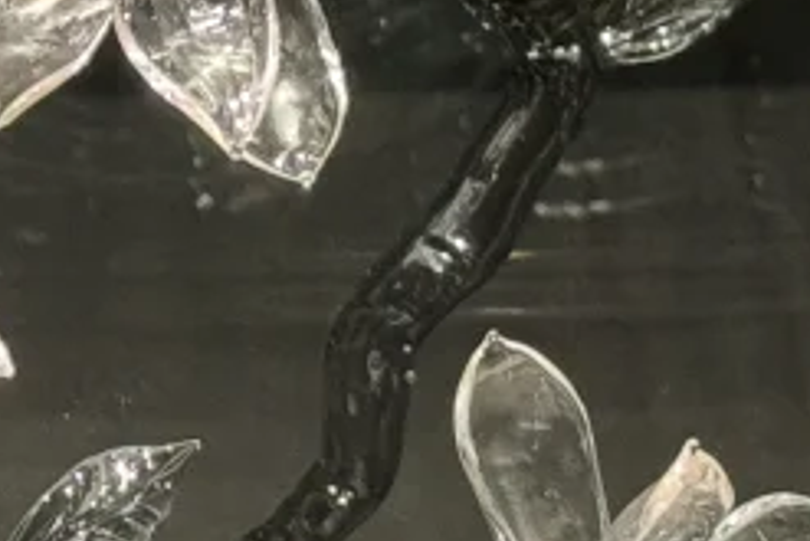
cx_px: 249
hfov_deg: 7.1
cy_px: 223
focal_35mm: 291
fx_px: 6551
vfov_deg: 4.7
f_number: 1.78
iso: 250
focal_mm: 6.76
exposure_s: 1/60
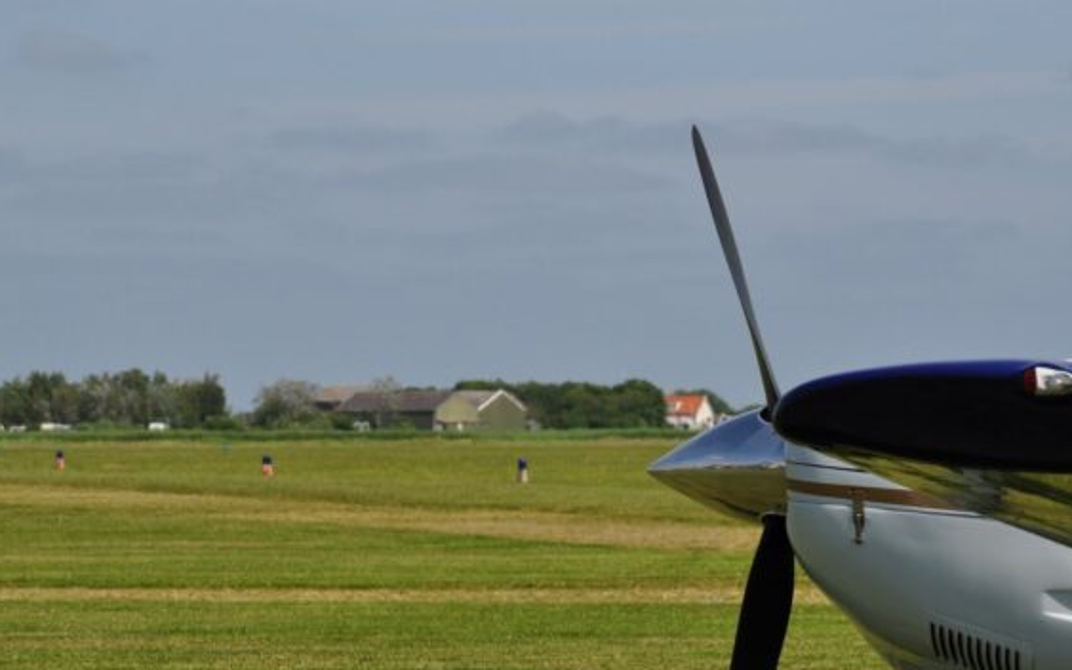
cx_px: 720
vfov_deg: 5.8
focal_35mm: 228
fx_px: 6654
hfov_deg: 9.2
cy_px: 247
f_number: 11
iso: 200
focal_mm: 105
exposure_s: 1/500
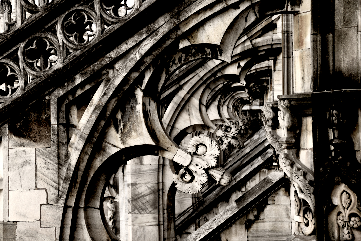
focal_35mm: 84
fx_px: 842
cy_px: 120
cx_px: 180
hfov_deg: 24.2
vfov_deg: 16.3
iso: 400
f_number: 5.6
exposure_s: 1/500
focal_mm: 56
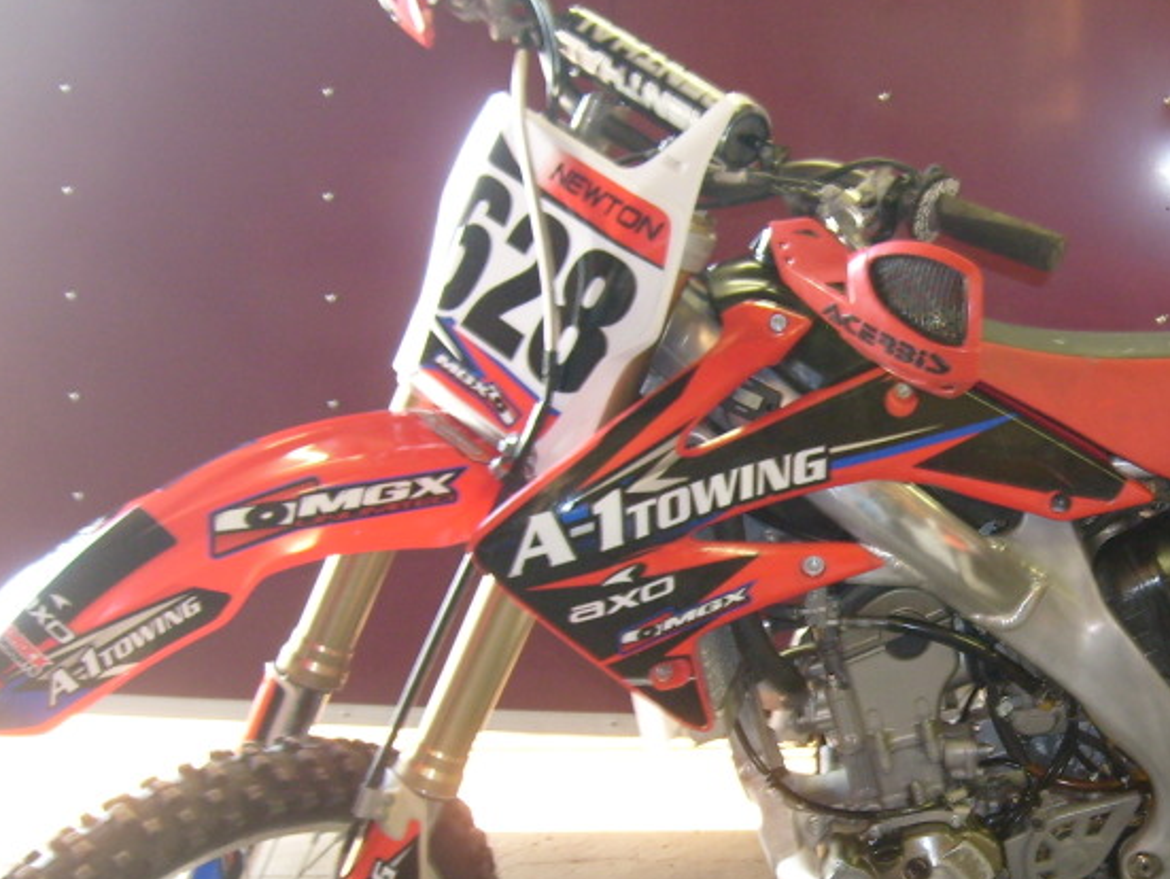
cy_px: 569
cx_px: 1047
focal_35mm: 65
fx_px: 2198
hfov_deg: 28.7
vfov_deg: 22.5
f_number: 2.8
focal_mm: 5.8
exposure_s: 1/4
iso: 80
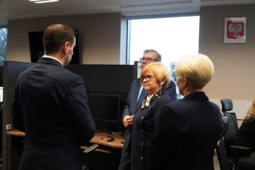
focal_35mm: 36
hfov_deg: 53.1
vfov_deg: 36.9
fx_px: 255
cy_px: 85
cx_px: 128
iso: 2000
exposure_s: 1/60
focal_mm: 24
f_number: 5.6
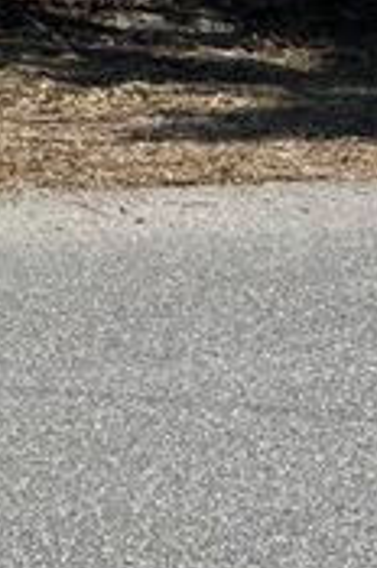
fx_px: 1877
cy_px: -162
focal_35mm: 119
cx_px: -523
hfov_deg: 10.0
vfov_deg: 16.3
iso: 50
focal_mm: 5.7
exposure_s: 1/3571
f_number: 1.5
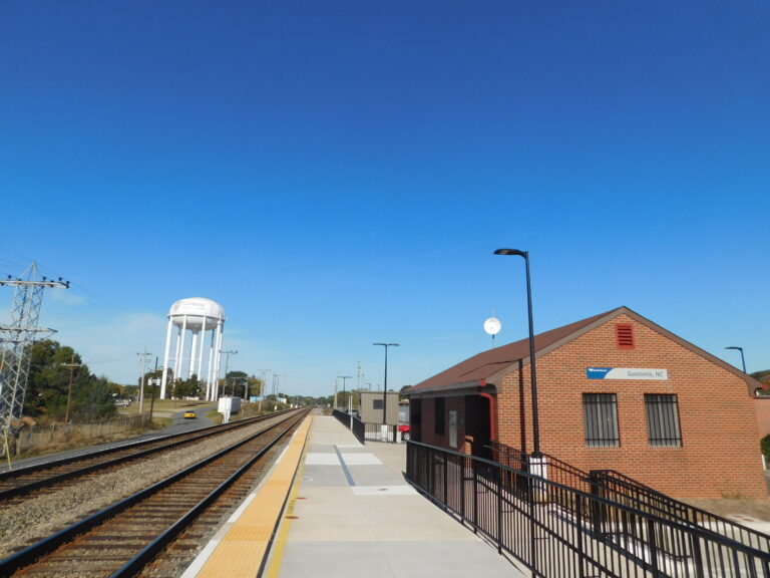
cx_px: 385
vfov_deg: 58.9
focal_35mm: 23
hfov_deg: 73.9
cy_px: 289
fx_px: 512
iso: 125
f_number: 6
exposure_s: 1/800
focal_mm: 4
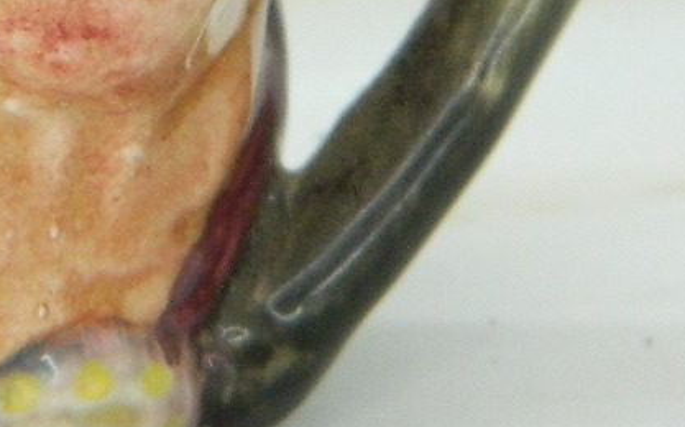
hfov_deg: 6.2
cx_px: -92
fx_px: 6268
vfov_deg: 3.9
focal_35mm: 336
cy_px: -94
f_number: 4.7
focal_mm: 23.2
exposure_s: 1/100
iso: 400
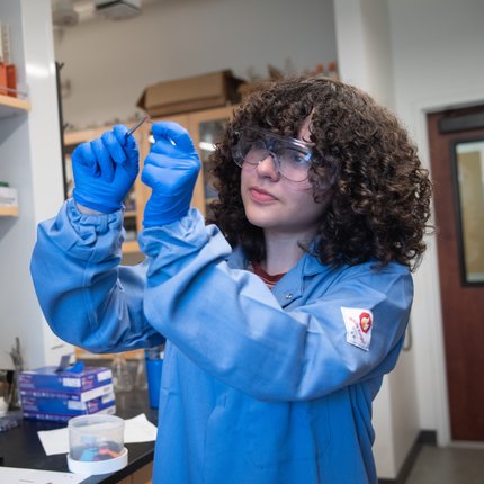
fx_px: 712
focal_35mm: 45
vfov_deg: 37.6
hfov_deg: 37.1
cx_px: 159
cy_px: 241
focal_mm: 35
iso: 1250
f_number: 4
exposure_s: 1/160
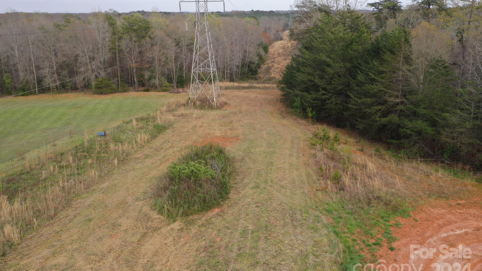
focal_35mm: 30
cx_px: 243
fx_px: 383
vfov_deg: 38.9
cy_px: 126
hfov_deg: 64.3
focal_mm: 10.26
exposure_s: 1/60
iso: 100
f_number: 10
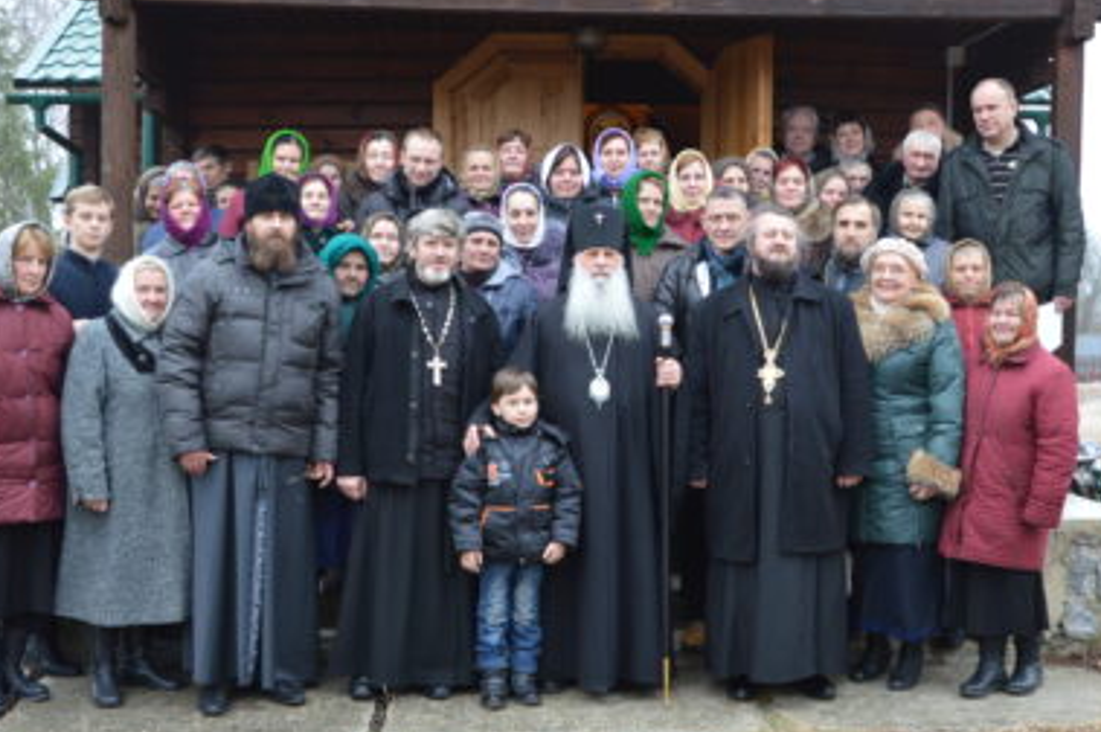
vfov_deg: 26.6
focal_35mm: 51
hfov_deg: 39.1
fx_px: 1548
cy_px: 331
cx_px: 584
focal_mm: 25
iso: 400
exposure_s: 1/60
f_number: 4
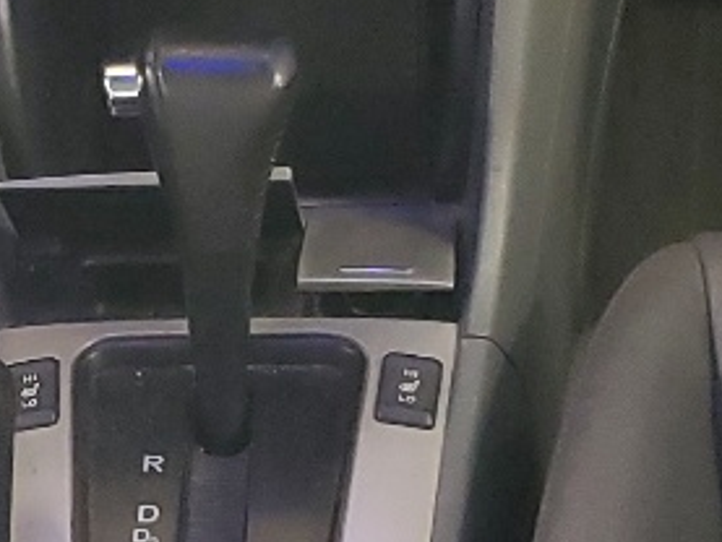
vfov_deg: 9.9
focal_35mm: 150
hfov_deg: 13.0
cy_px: 438
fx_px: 3130
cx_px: -8
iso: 319
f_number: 1.5
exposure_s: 1/24
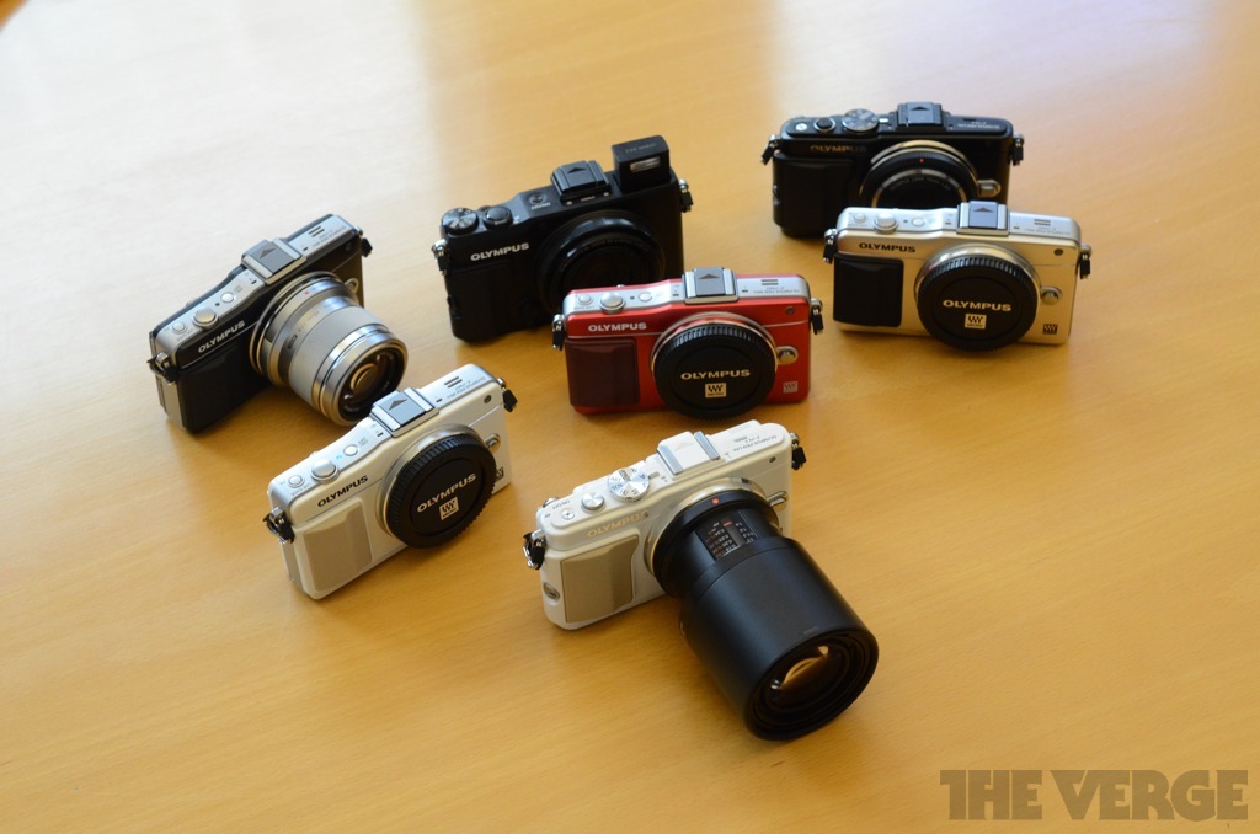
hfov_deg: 33.5
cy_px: 417
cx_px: 630
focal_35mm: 60
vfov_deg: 22.5
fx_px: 2095
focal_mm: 40
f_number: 5.6
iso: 1600
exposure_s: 1/100
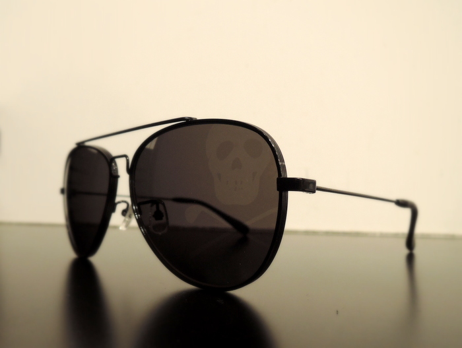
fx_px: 321
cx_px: 231
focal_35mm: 24
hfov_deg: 71.5
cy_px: 174
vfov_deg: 56.9
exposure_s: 1/30
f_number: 2.8
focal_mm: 5.1
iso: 400
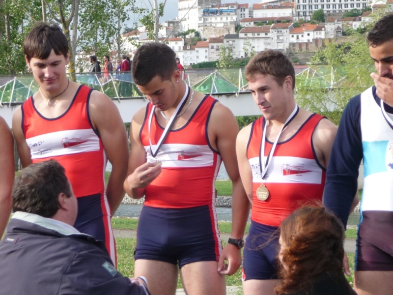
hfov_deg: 16.0
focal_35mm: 123
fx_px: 1396
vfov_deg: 12.0
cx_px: 196
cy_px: 148
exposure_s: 1/160
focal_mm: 16.3
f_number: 4.7
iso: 100
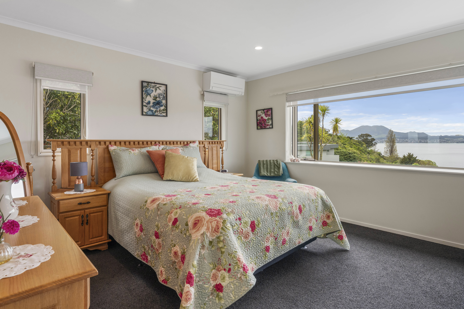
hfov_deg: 87.2
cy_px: 154
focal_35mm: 19
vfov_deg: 64.8
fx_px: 244
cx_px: 232
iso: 640
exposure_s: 1/100
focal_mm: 18.9
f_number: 8
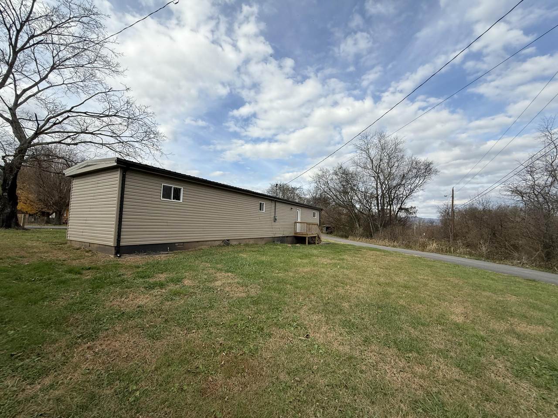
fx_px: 226
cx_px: 279
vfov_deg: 85.7
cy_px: 209
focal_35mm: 14
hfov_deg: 102.1
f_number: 2.2
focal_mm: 2.22
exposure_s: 1/1497
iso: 50
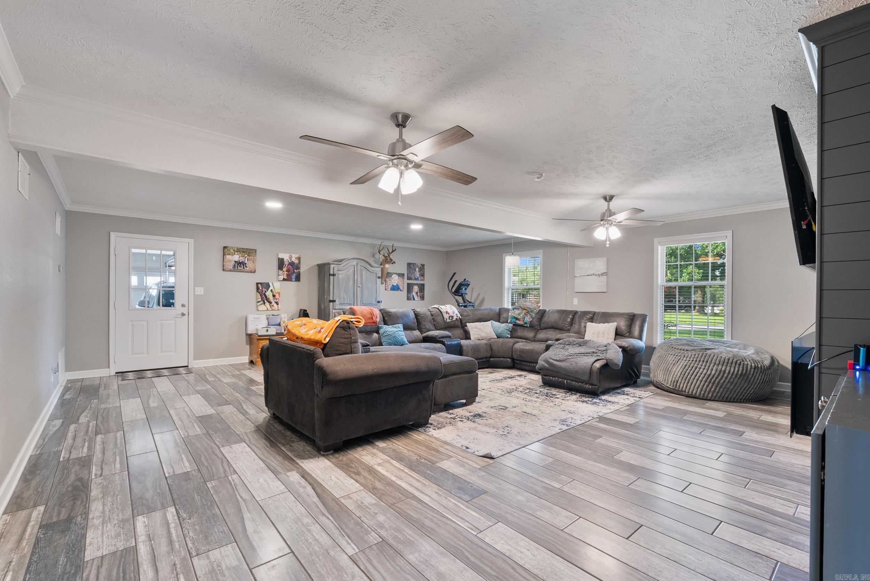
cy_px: 290
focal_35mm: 16
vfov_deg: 73.8
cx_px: 435
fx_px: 387
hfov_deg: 96.7
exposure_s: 1.3
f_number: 9
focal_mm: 16
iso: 250
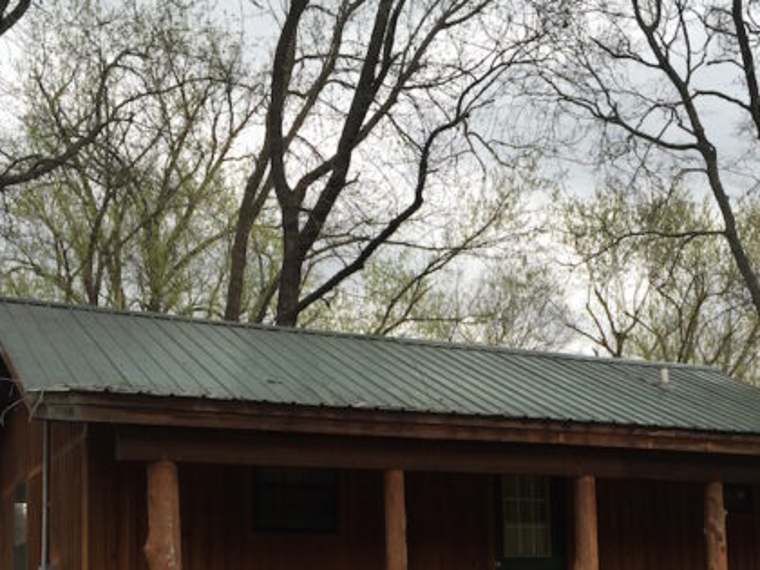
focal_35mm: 53
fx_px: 1164
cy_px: 514
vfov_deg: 26.6
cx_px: 487
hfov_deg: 35.9
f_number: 2.2
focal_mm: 4.15
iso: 32
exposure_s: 1/243
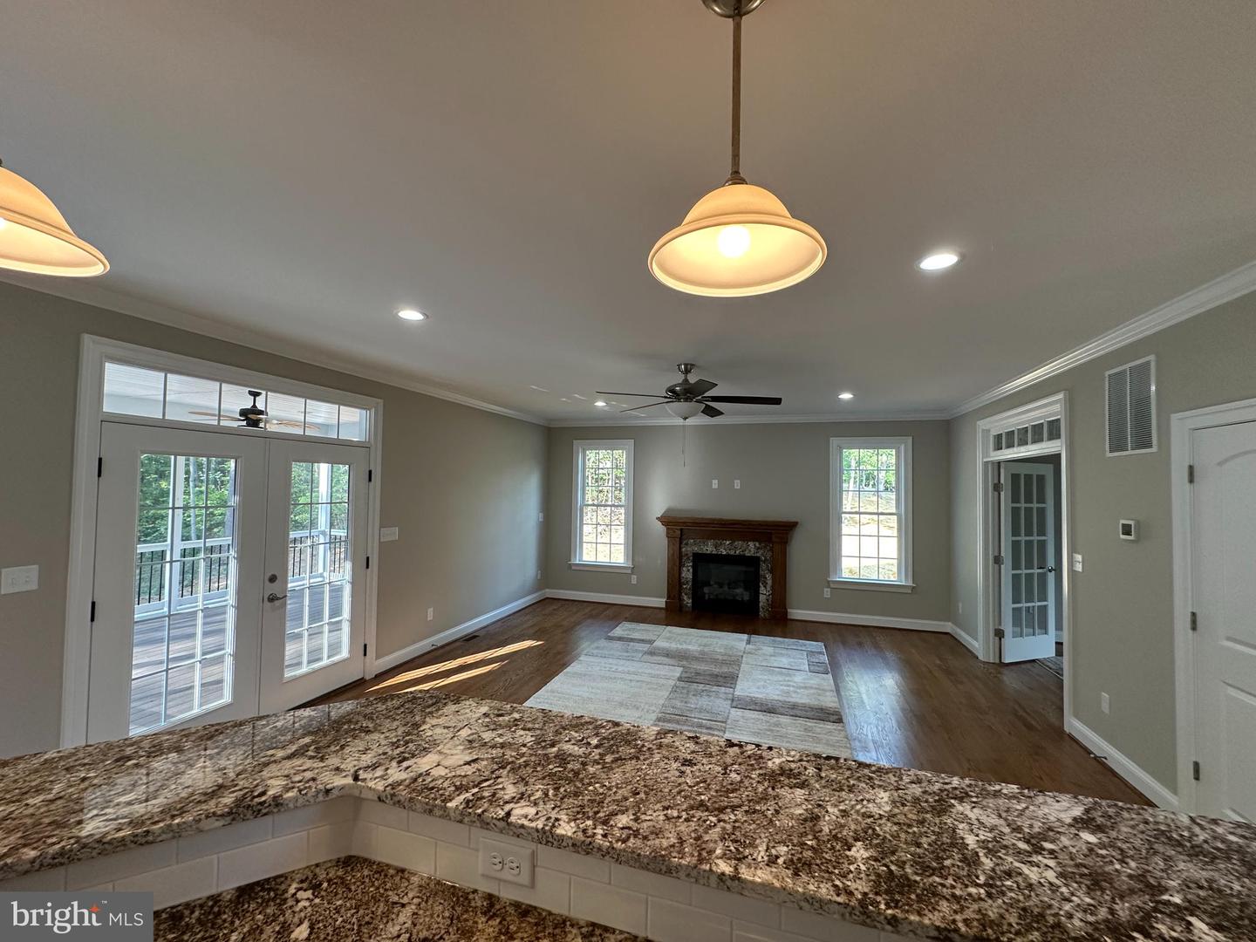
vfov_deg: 85.7
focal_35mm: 14
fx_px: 508
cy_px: 471
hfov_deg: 102.1
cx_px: 628
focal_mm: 2.22
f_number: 2.2
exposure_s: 1/120
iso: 160
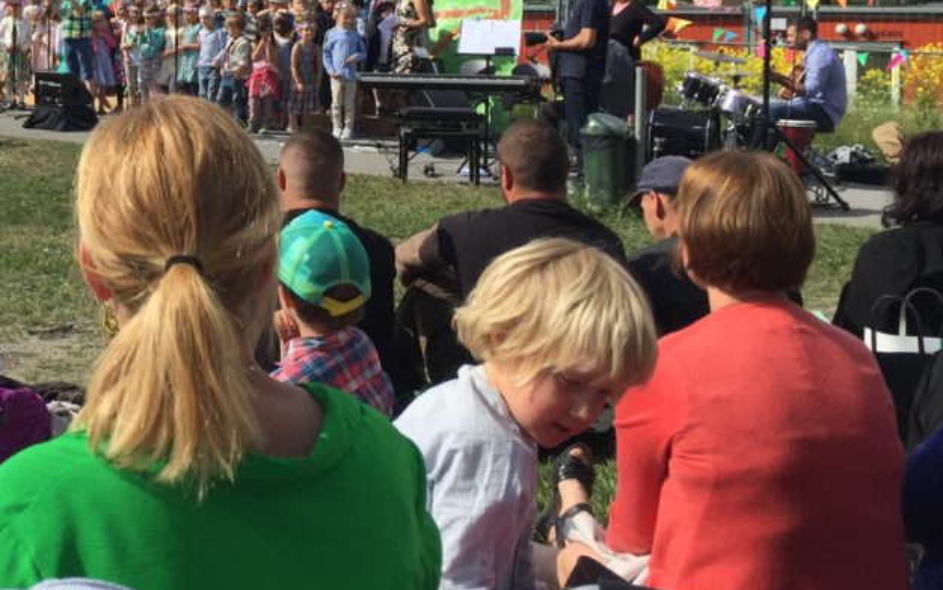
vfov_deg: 21.4
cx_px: 84
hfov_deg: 32.7
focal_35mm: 59
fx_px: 1517
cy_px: 23
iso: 32
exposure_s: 1/2198
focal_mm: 4.15
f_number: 2.2
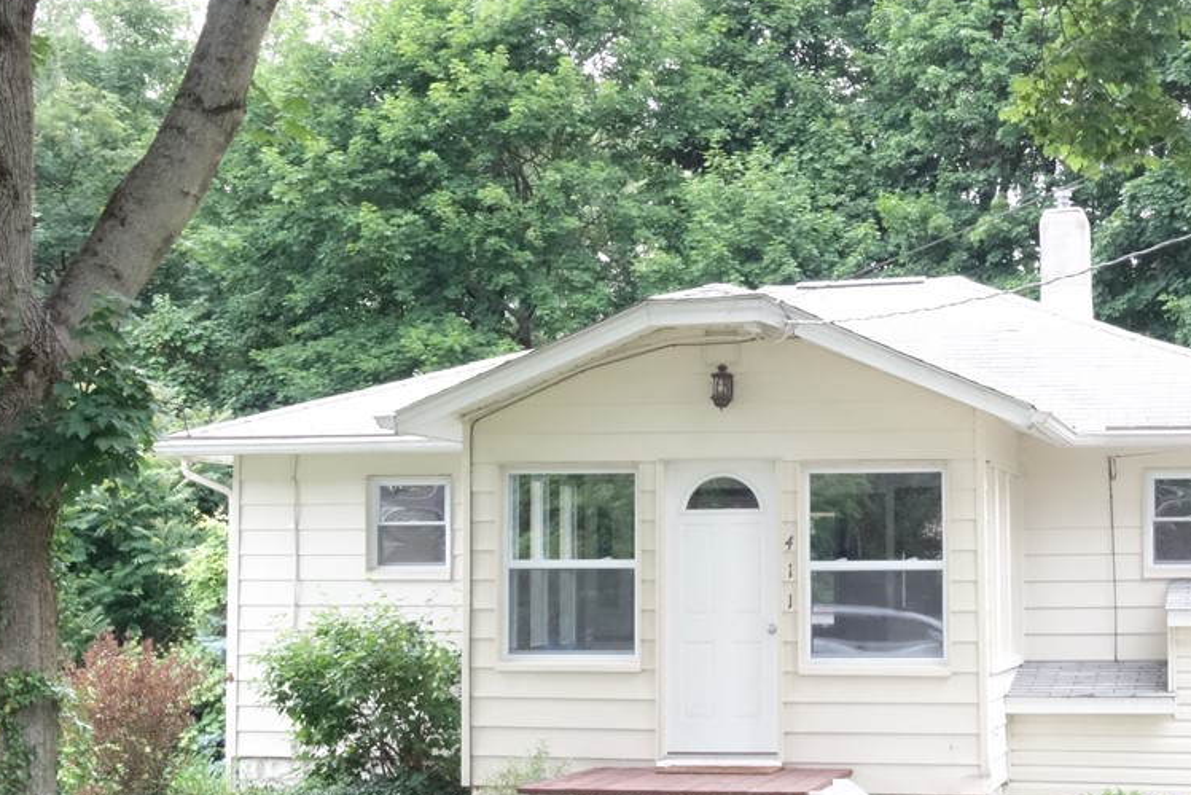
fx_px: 2448
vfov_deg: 18.4
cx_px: 818
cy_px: 400
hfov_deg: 27.1
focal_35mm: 74
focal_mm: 18.88
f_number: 3.2
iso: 1600
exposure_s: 1/60
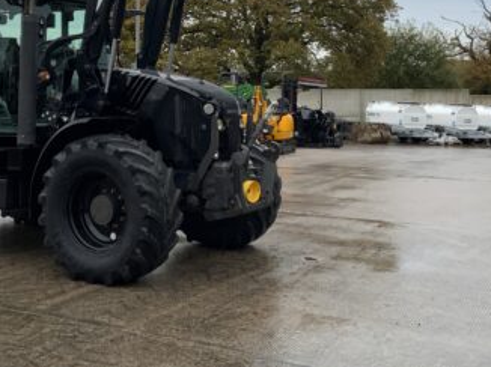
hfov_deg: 33.7
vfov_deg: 24.8
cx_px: 193
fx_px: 808
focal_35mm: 57
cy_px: 29
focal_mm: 3
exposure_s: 1/666
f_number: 1.8
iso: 16
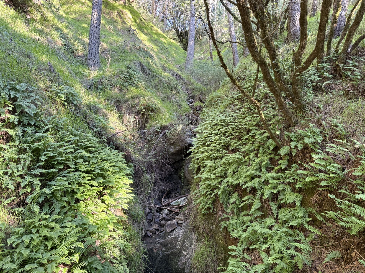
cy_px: 136
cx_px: 182
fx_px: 253
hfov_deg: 71.6
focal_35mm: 24
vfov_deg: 56.8
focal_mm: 6.76
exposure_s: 1/60
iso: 250
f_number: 1.78
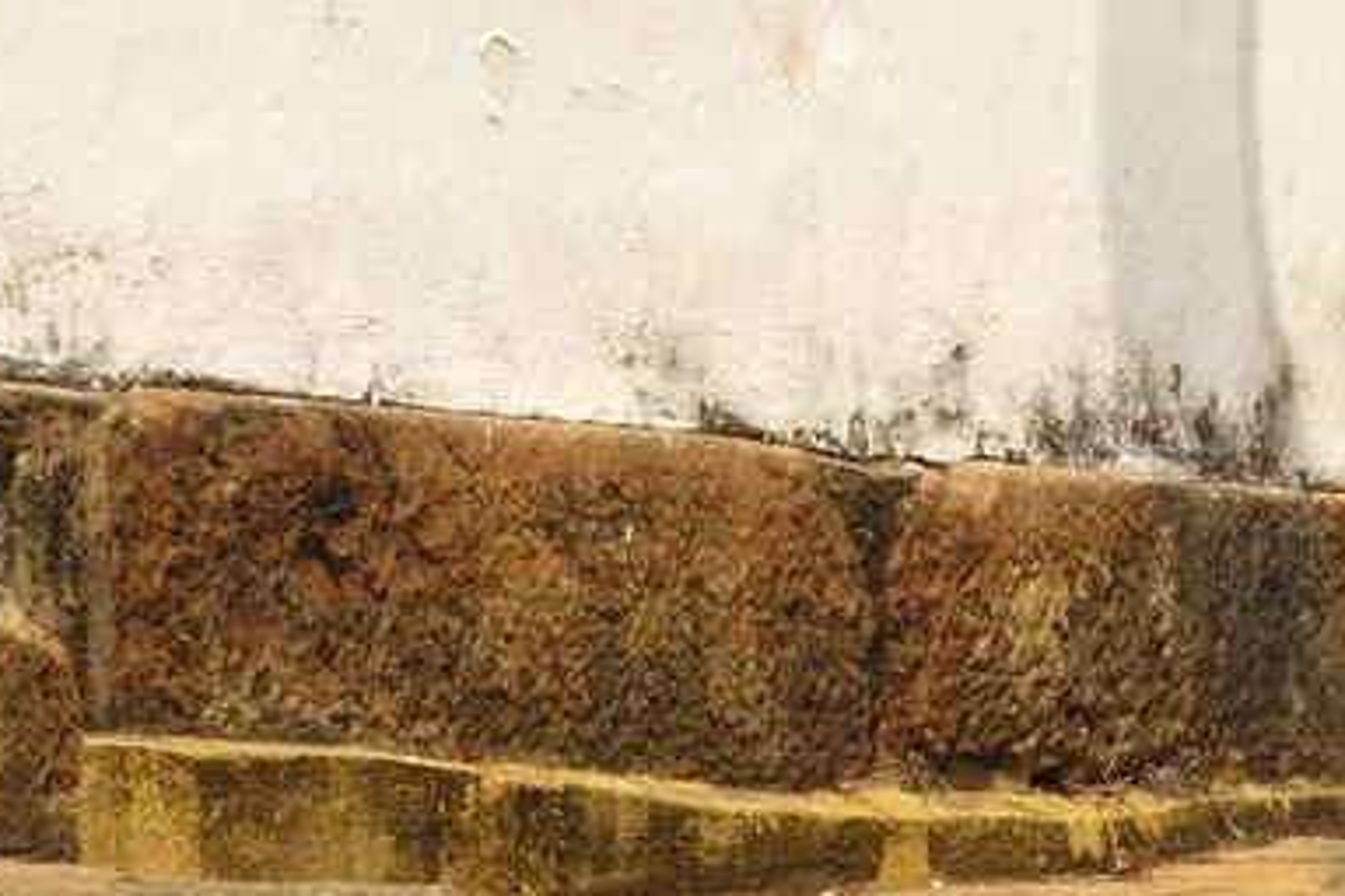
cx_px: 2525
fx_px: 16363
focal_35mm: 438
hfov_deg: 4.6
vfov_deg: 3.1
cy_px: 74
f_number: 8
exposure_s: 1/320
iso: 100
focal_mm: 70
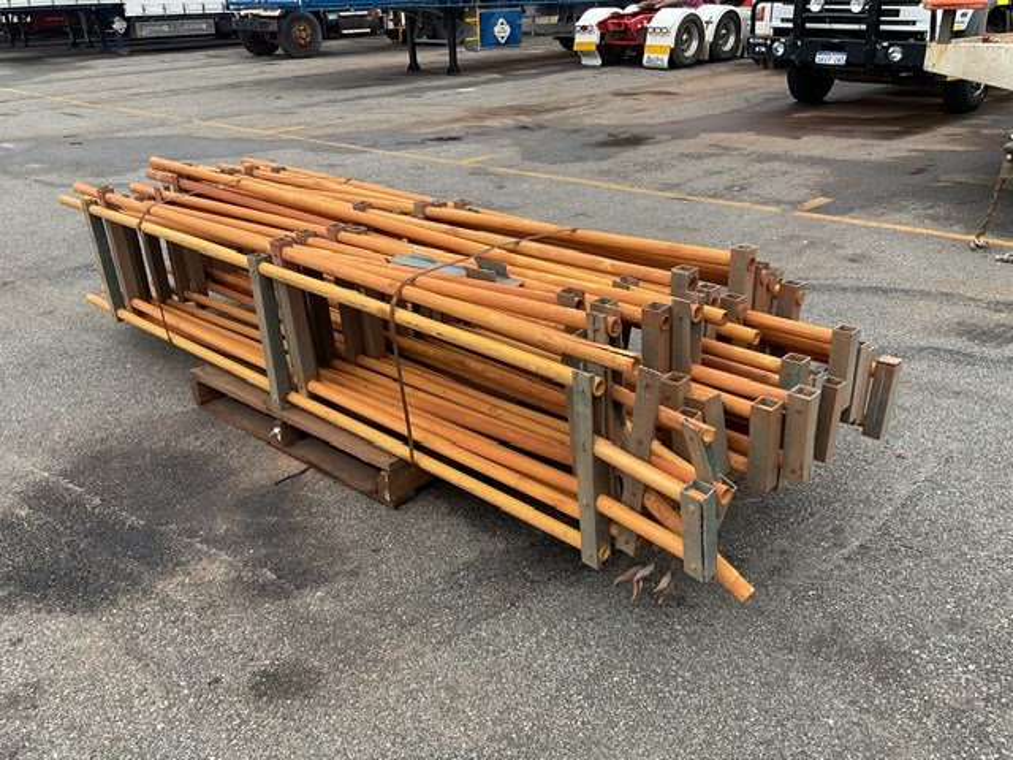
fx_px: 849
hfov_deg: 61.7
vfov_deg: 48.2
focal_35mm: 29
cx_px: 506
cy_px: 380
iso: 16
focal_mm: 3
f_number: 1.8
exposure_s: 1/1250
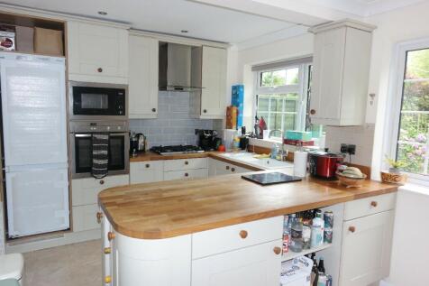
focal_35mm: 24
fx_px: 286
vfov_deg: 53.1
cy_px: 143
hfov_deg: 73.8
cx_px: 214
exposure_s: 1/30
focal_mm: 16
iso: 200
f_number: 4
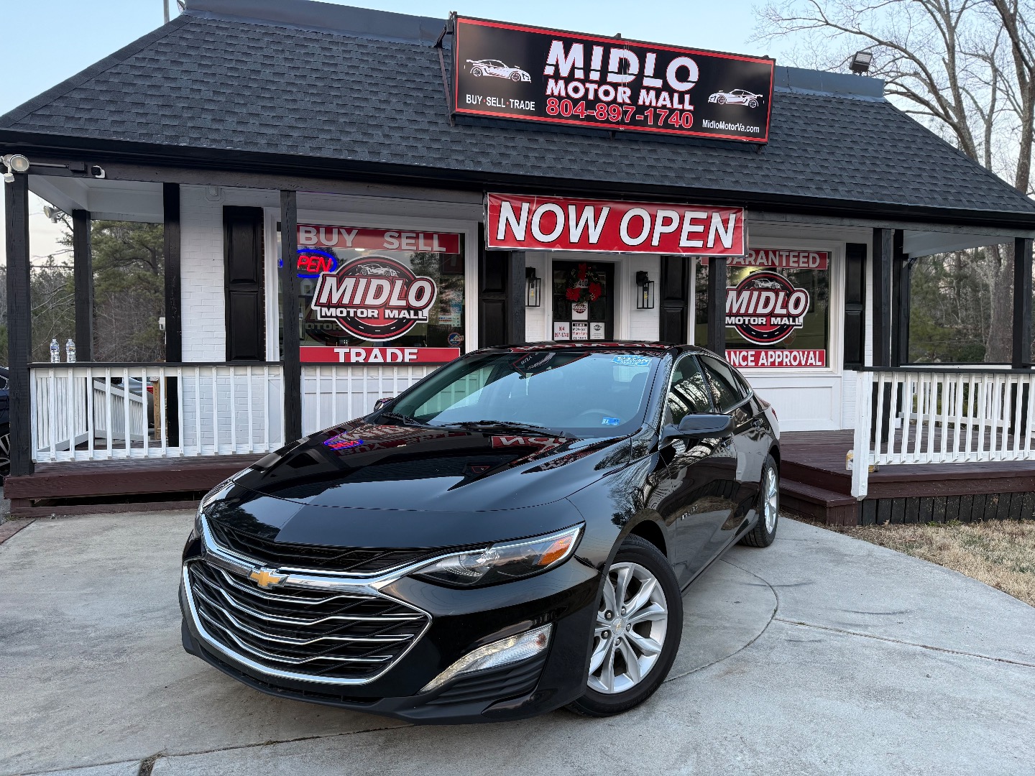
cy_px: 388
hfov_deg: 71.6
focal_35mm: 24
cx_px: 518
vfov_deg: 56.8
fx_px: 718
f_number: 1.78
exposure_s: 1/161
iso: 100
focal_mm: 6.76
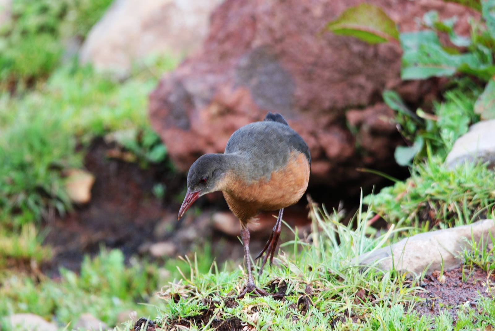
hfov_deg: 3.1
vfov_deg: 2.0
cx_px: 248
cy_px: 166
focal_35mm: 675
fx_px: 9292
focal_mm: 450
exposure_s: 1/80
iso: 400
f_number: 6.3
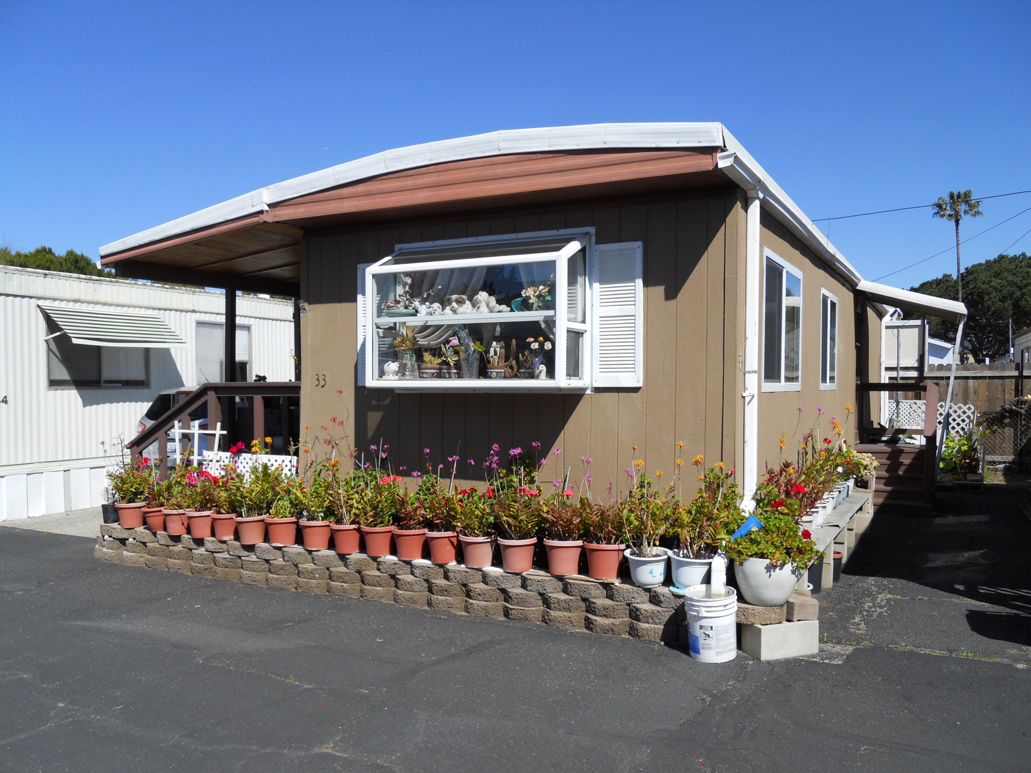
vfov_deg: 49.7
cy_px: 386
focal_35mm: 28
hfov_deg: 63.4
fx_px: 834
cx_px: 516
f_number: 5.4
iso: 80
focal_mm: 5
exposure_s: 1/400
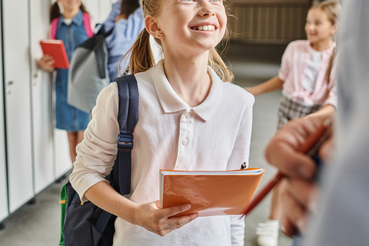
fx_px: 512
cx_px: 119
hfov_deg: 39.1
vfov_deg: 26.9
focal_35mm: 50
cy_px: 100
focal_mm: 35
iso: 250
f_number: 3.5
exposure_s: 1/200
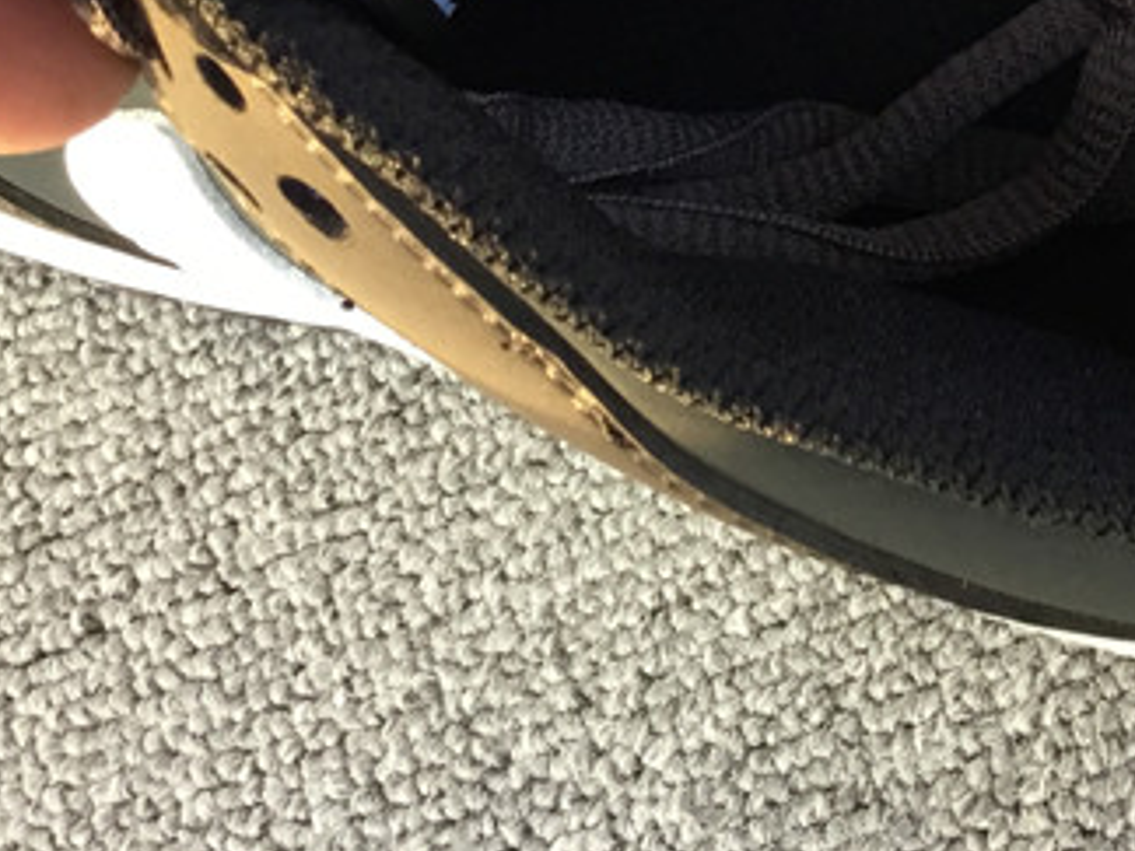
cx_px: 1079
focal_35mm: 86
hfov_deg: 22.1
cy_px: -187
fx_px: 2820
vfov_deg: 16.4
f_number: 2.4
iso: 25
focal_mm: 3.3
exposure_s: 1/33
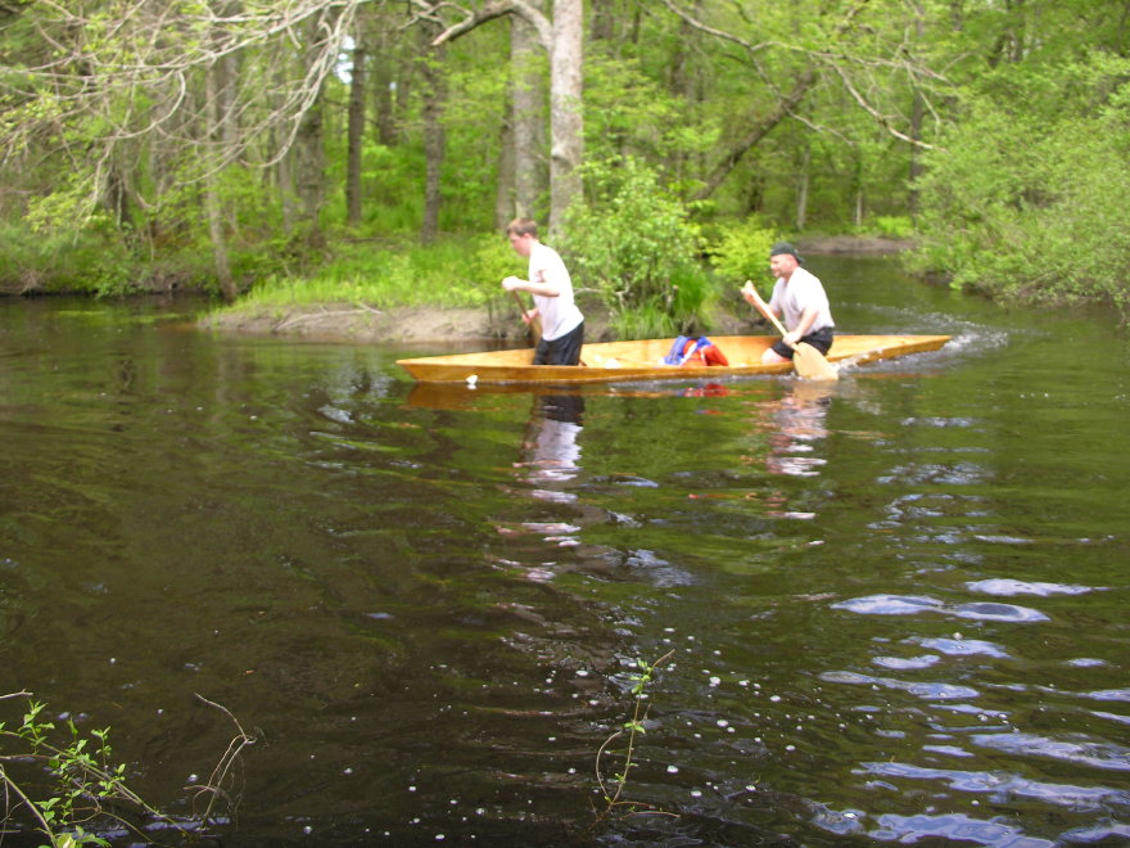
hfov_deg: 52.6
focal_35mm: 35
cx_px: 565
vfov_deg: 40.7
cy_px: 424
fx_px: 1143
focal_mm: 8.9
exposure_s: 1/125
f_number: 2.8
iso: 50
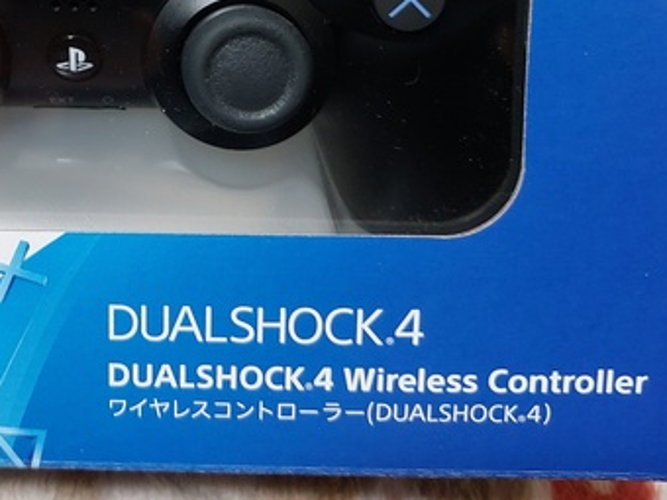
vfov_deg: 25.5
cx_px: 63
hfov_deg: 34.1
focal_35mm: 53
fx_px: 1021
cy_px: -48
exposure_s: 1/40
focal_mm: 5.23
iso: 320
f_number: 1.8
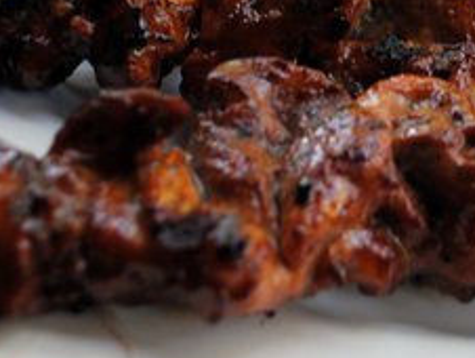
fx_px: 1346
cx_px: 351
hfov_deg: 19.9
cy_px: 26
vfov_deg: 14.9
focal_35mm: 98
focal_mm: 24
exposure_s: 1/30
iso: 400
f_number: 4
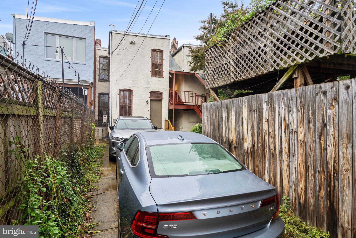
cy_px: 119
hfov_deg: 86.9
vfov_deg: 64.6
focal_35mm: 19
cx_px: 178
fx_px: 188
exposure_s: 1/60
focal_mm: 19
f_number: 8
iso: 200
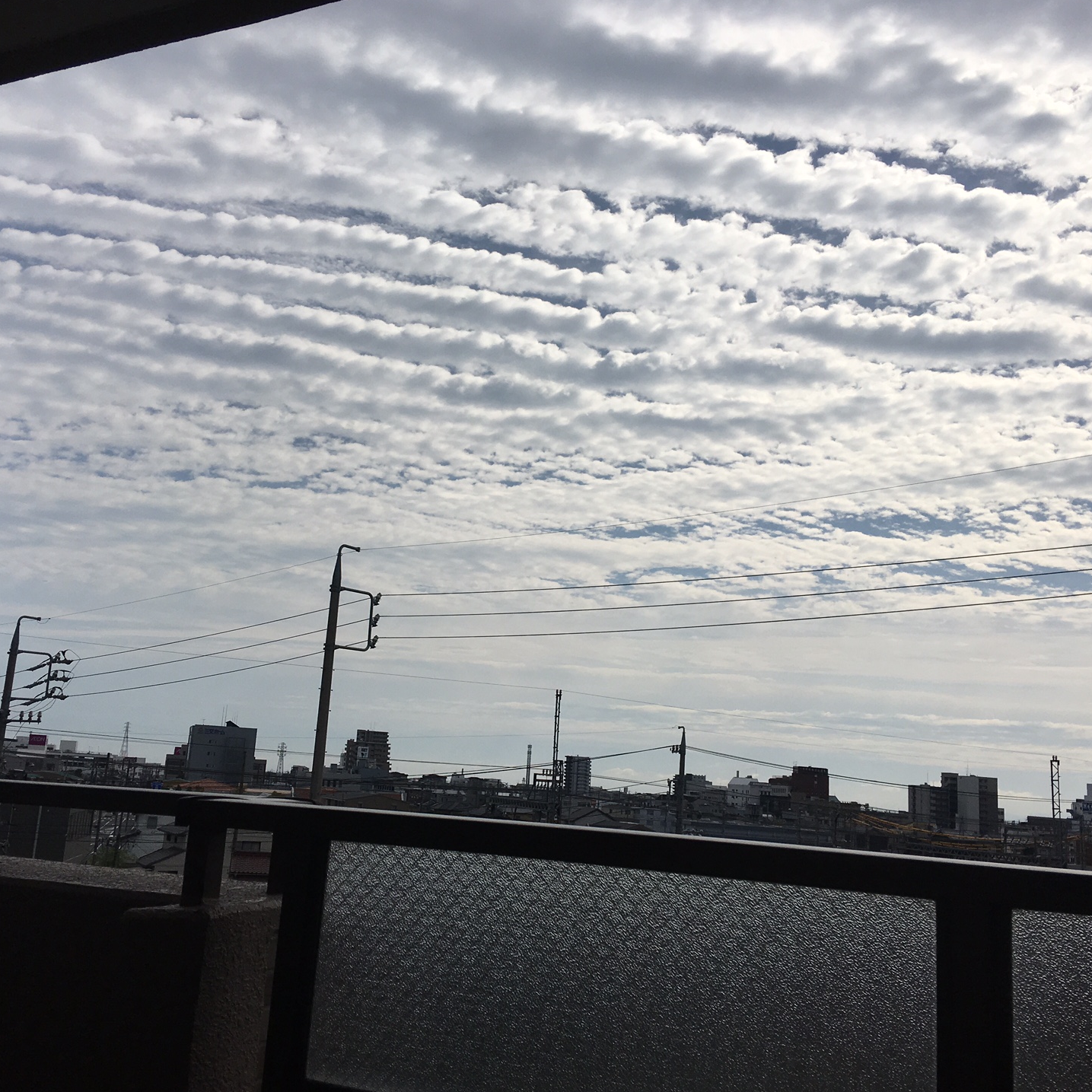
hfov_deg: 46.0
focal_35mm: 36
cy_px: 542
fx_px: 1285
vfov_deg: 46.0
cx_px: 533
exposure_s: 1/5917
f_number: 2.2
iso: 25
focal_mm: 4.15
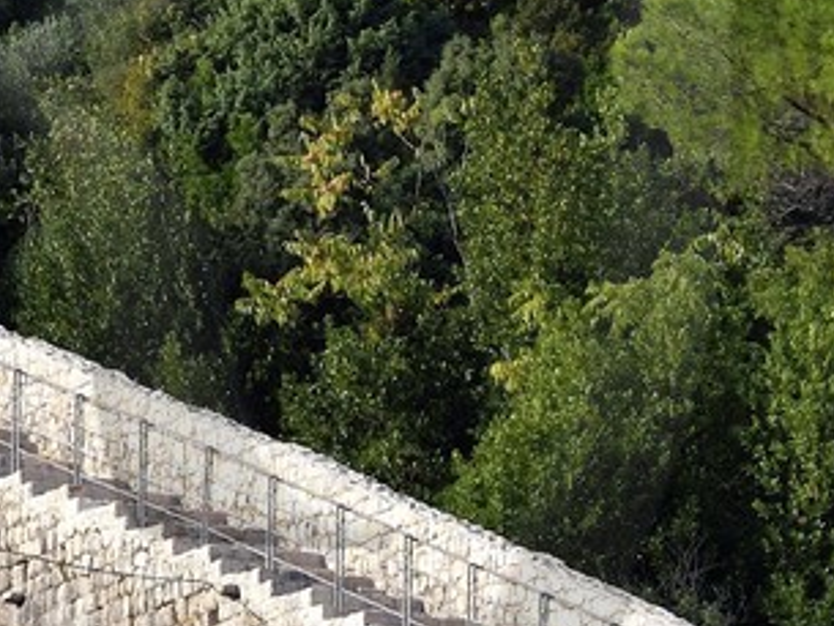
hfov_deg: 2.0
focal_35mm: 1009
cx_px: -396
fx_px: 24319
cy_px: 103
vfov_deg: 1.5
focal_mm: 200
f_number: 11
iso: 200
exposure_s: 1/320
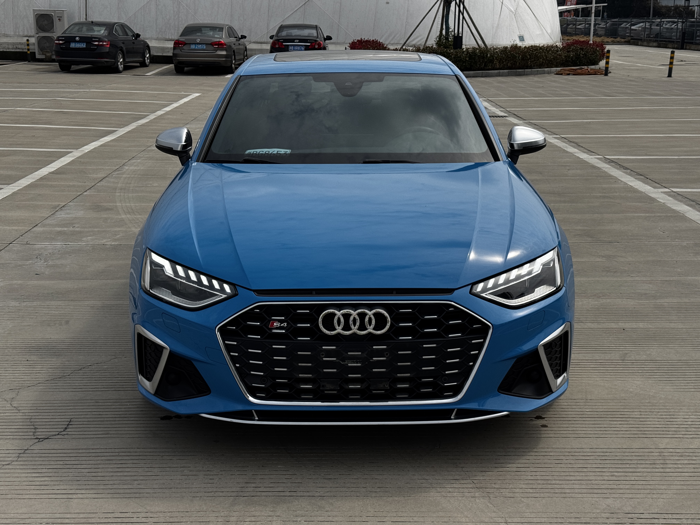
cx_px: 350
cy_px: 262
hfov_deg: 39.7
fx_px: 971
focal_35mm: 48
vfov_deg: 30.3
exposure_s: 1/7937
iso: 64
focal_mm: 6.76
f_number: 1.78
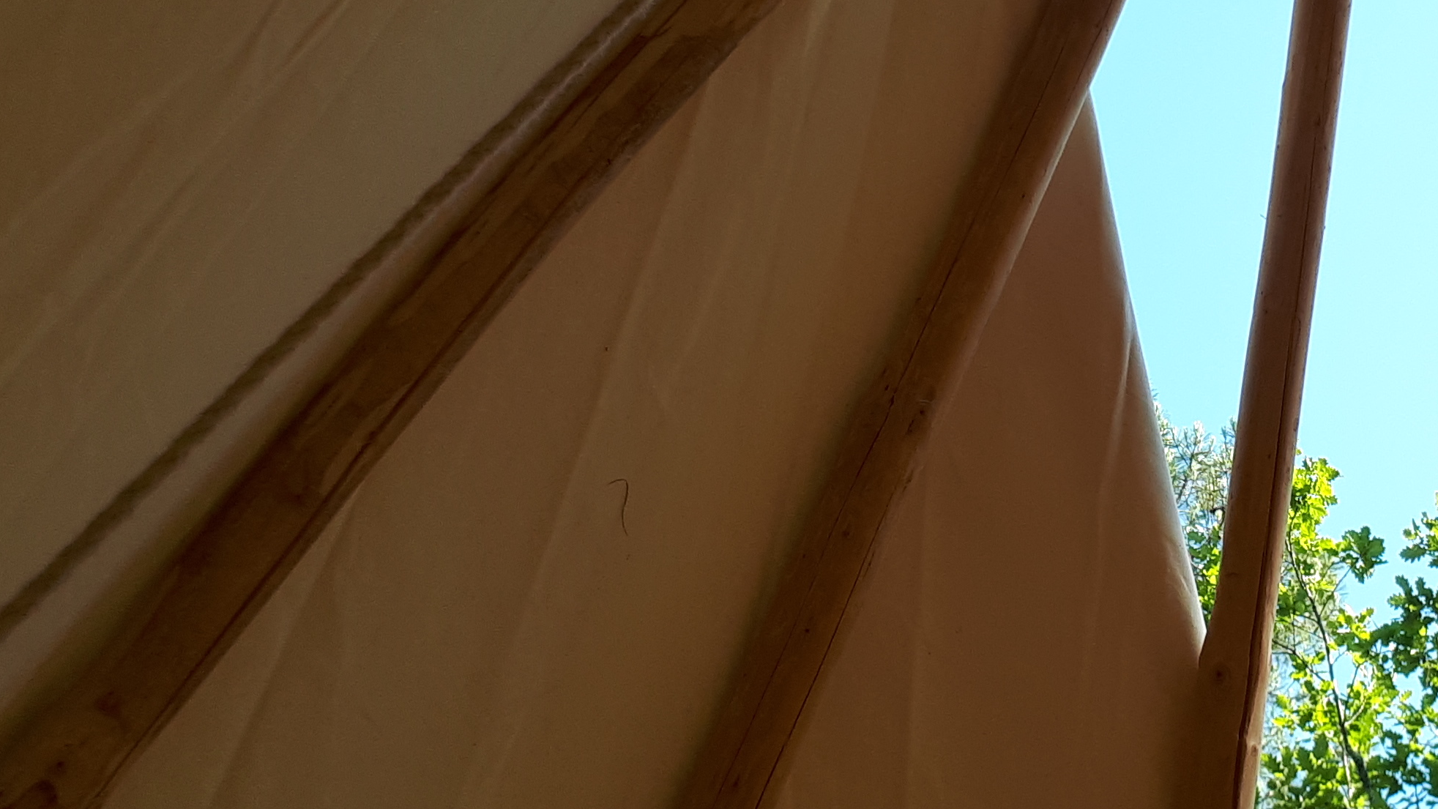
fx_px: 2631
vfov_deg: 17.4
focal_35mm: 69
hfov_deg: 29.6
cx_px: 1225
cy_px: 198
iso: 40
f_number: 1.9
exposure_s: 1/317
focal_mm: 3.6
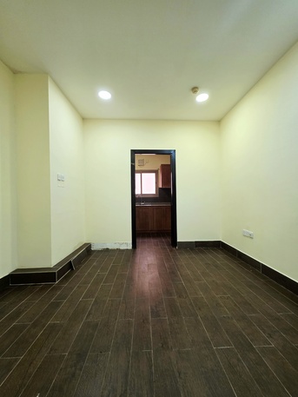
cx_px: 149
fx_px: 149
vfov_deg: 106.2
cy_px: 198
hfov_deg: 89.9
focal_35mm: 13
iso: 250
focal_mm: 2.2
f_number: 1.9
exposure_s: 1/50.3
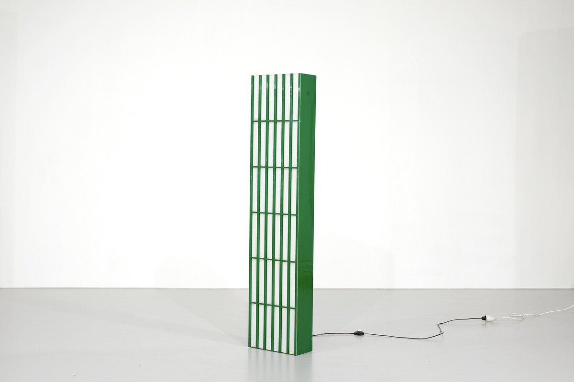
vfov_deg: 25.5
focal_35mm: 53
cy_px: 191
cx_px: 287
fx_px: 845
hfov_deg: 37.5
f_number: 5.6
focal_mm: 35
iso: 800
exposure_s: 1/70
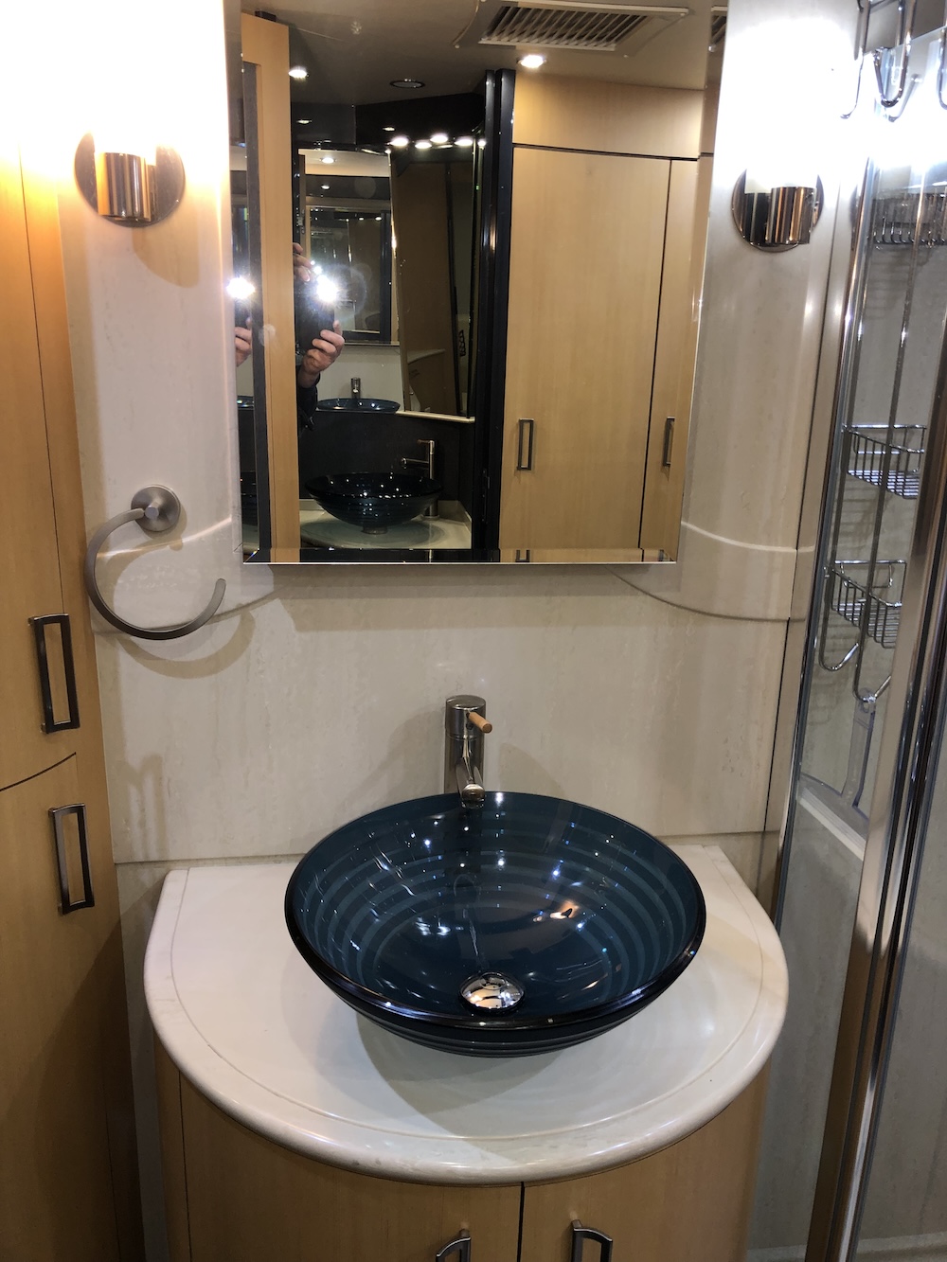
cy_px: 631
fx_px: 1021
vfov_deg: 63.4
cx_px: 474
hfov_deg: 49.8
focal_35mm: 28
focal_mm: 4
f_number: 1.8
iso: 40
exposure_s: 1/15
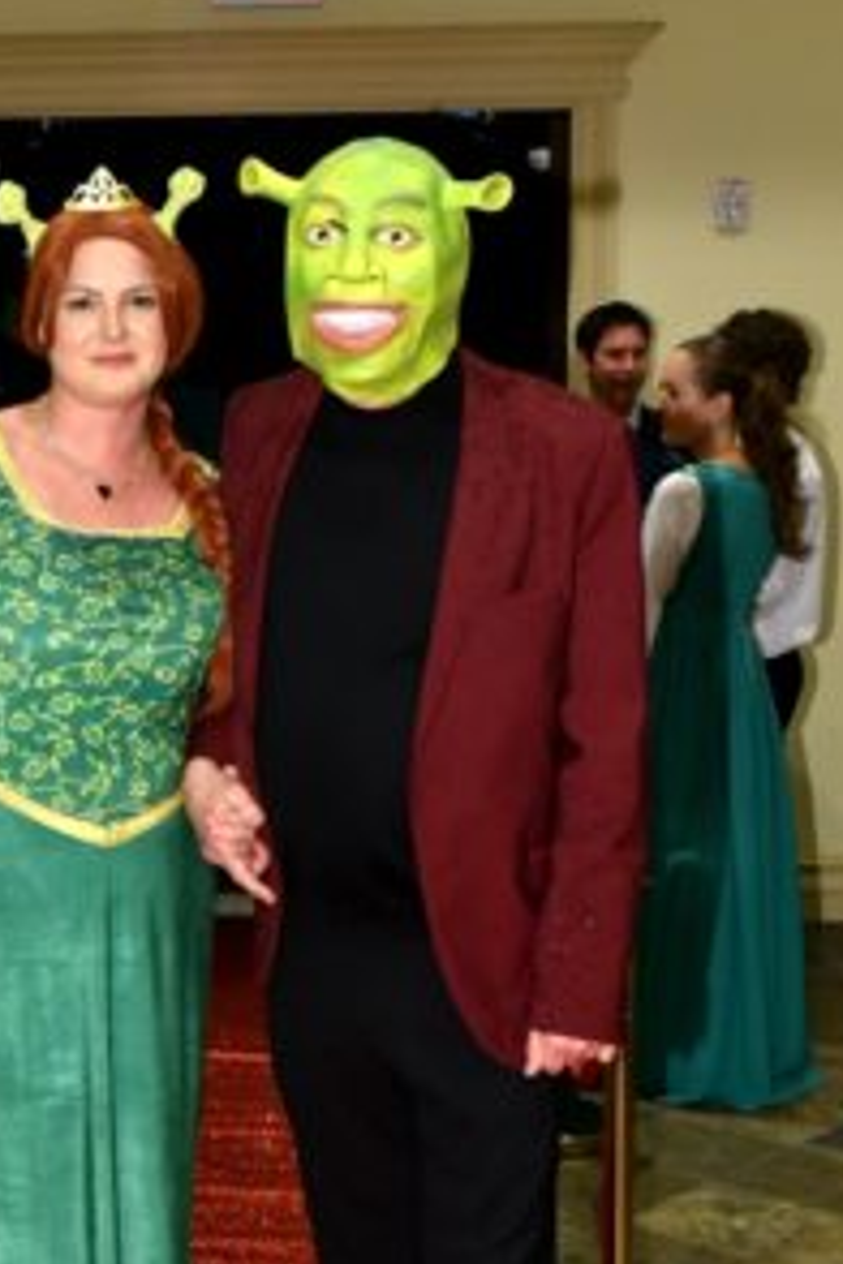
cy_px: 1002
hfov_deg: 27.3
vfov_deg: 38.9
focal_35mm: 49
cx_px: 254
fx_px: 1721
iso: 1600
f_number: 6.3
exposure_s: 1/60
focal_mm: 30
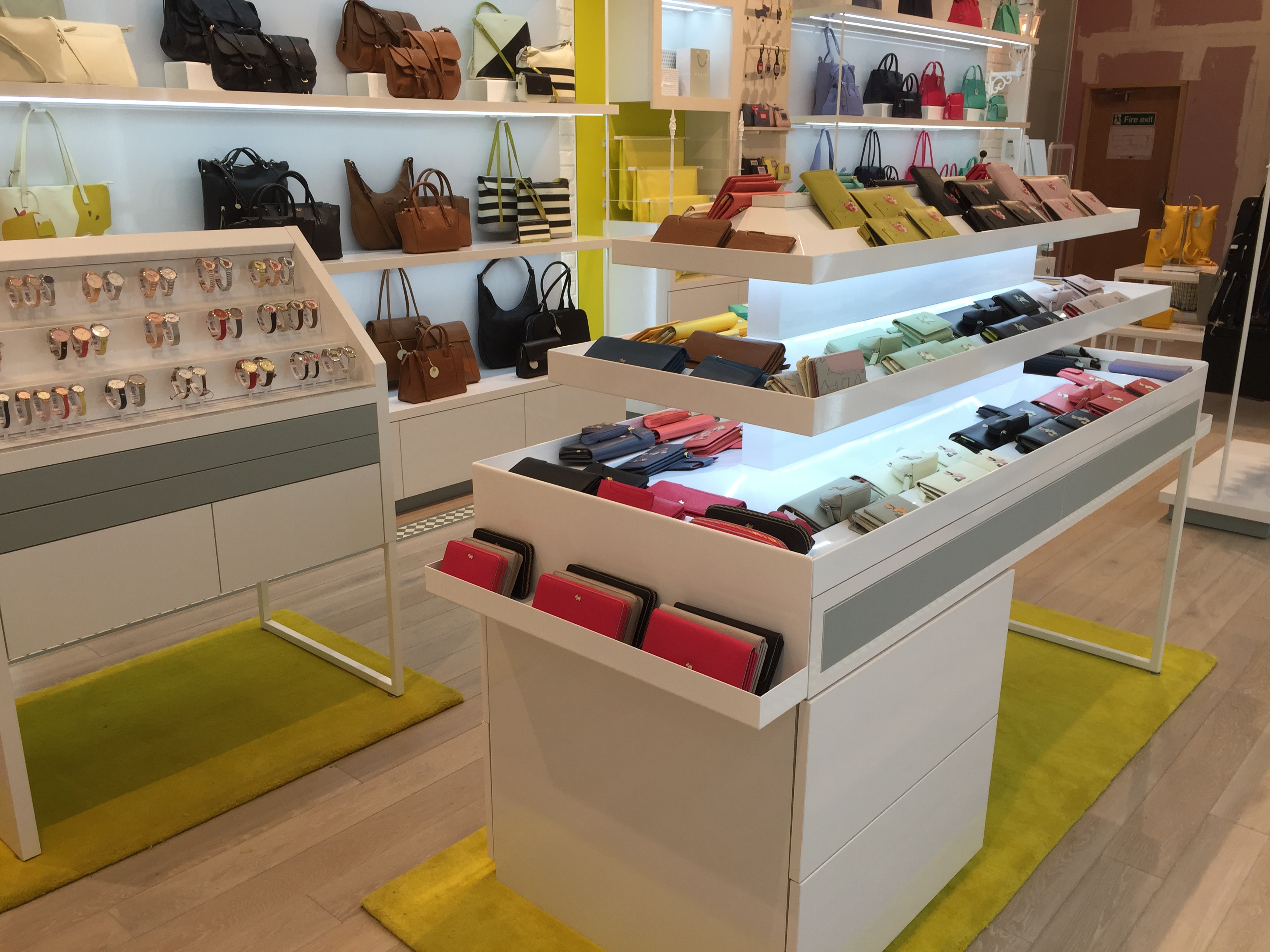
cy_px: 476
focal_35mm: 29
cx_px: 635
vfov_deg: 48.2
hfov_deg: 61.7
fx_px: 1064
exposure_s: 1/100
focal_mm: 4.15
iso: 32
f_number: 2.2
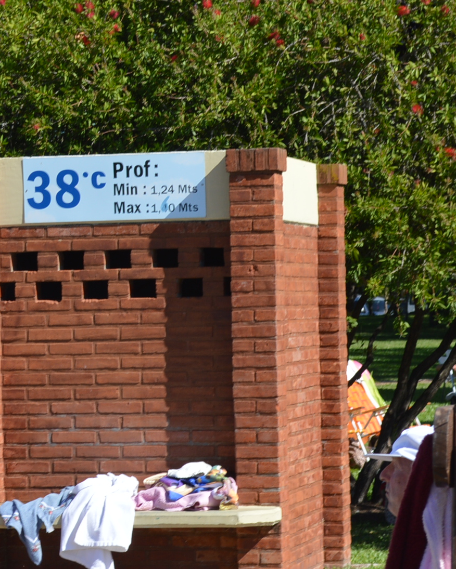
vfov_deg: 11.3
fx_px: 2868
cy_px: 334
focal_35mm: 170
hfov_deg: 9.0
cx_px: -39
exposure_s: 1/250
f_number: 8
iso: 100
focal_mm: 44
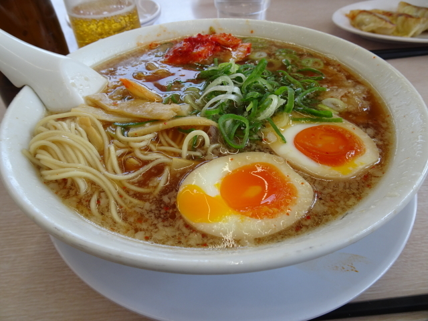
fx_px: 297
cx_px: 214
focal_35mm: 24
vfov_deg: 56.8
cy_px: 160
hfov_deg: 71.6
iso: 80
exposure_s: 1/80
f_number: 3.5
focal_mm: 4.1
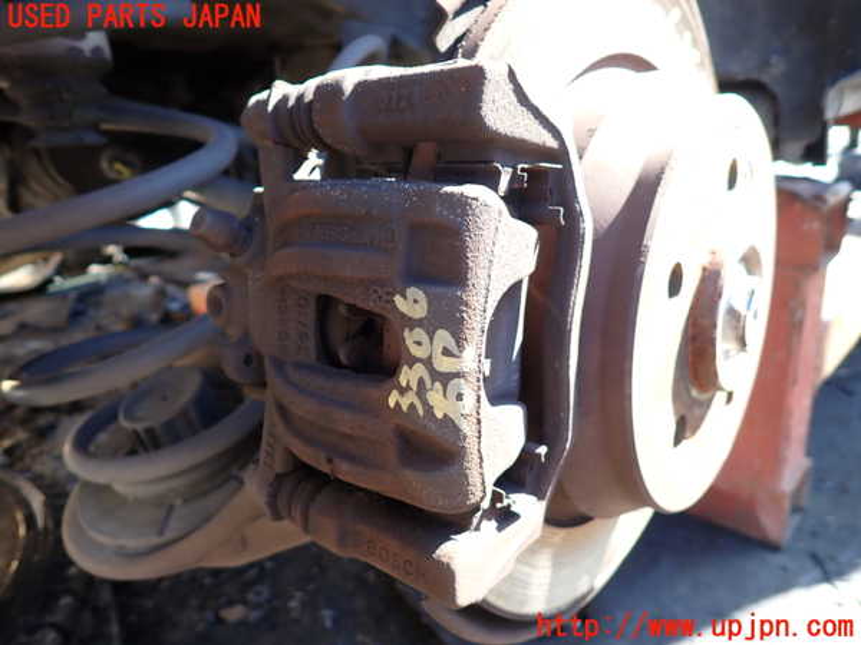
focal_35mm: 25
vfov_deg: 54.9
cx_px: 430
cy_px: 322
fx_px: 622
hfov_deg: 69.4
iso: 100
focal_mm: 4.5
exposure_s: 1/100
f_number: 2
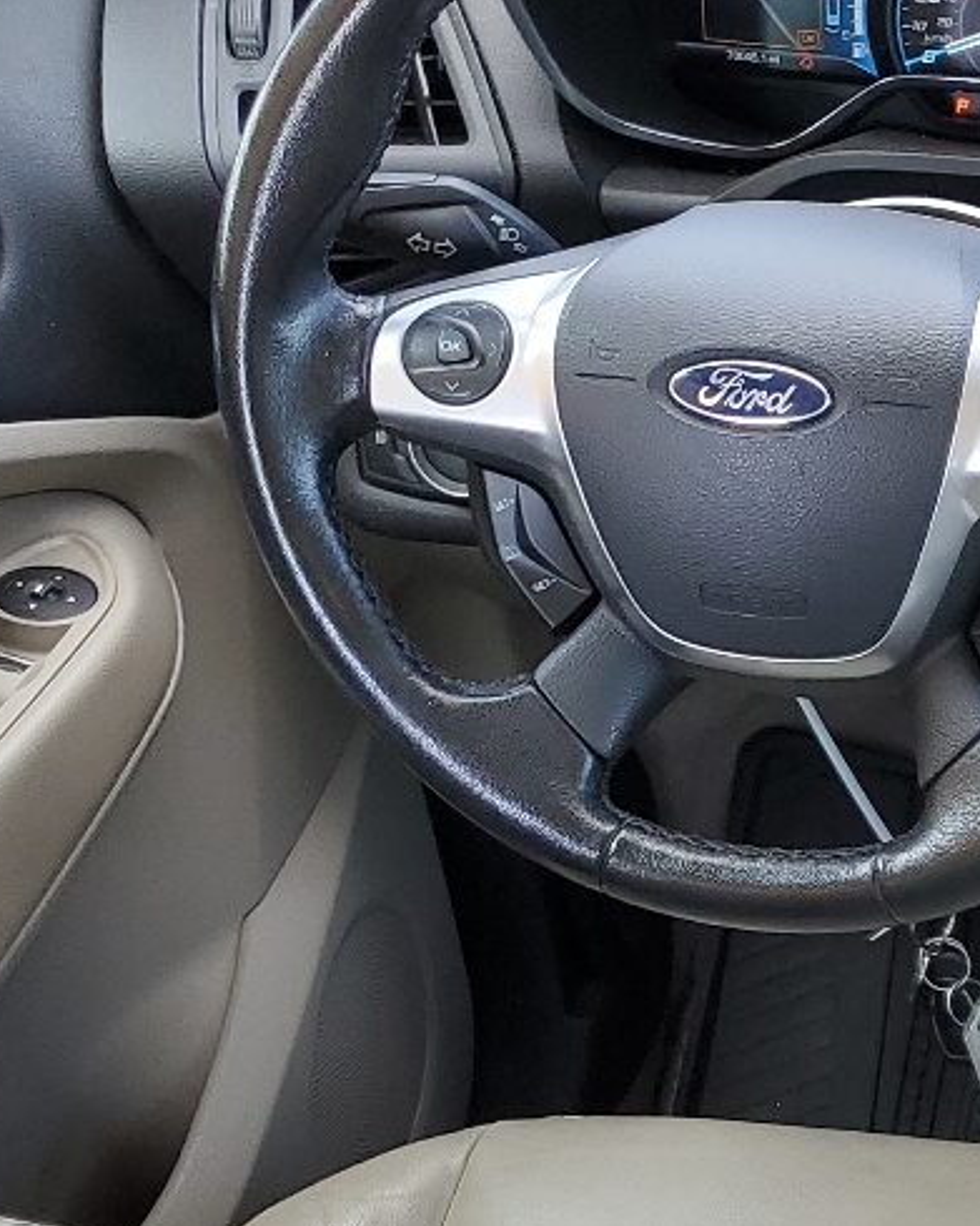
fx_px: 3010
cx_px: 1767
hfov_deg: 15.8
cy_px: 1221
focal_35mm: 83
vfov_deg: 22.2
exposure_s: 1/120
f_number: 1.5
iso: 52
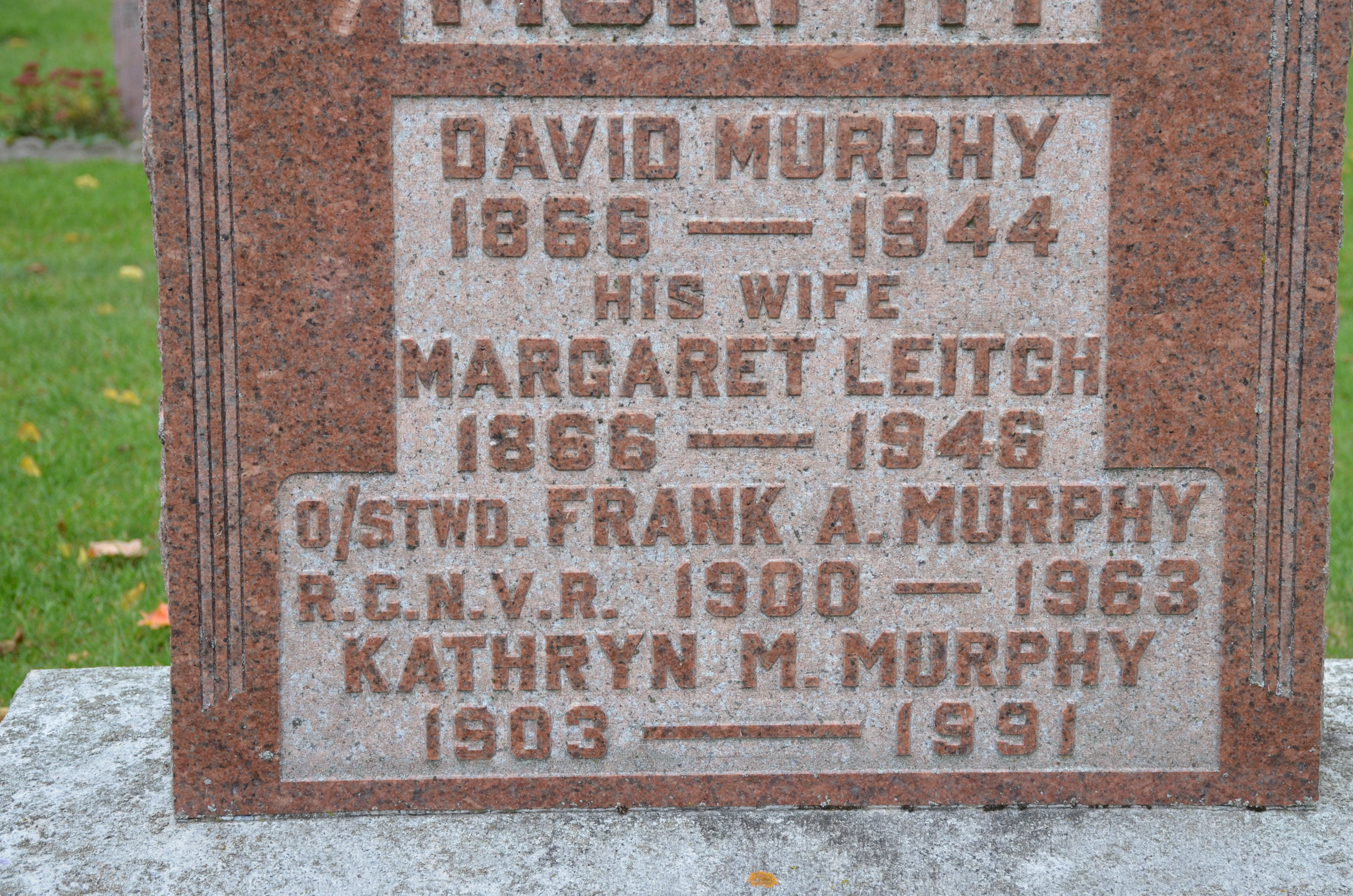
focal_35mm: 73
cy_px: 396
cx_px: 769
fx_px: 2738
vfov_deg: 18.6
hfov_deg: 27.7
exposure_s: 1/125
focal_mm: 42
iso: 360
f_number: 5.6
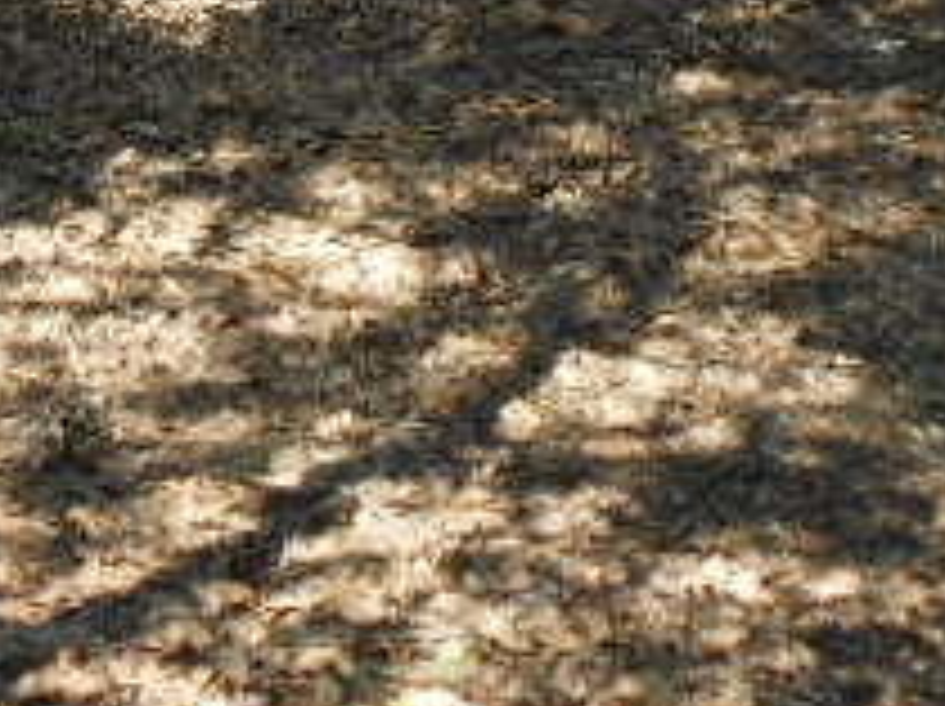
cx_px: 126
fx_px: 3327
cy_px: -845
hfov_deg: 16.0
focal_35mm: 122
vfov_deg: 10.7
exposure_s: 1/125
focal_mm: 4.5
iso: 80
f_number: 3.2
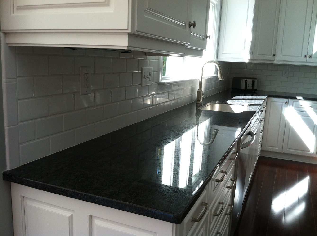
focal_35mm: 35
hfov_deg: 52.7
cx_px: 158
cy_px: 118
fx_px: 320
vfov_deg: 40.6
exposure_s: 1/60
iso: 100
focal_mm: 3.85
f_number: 2.8
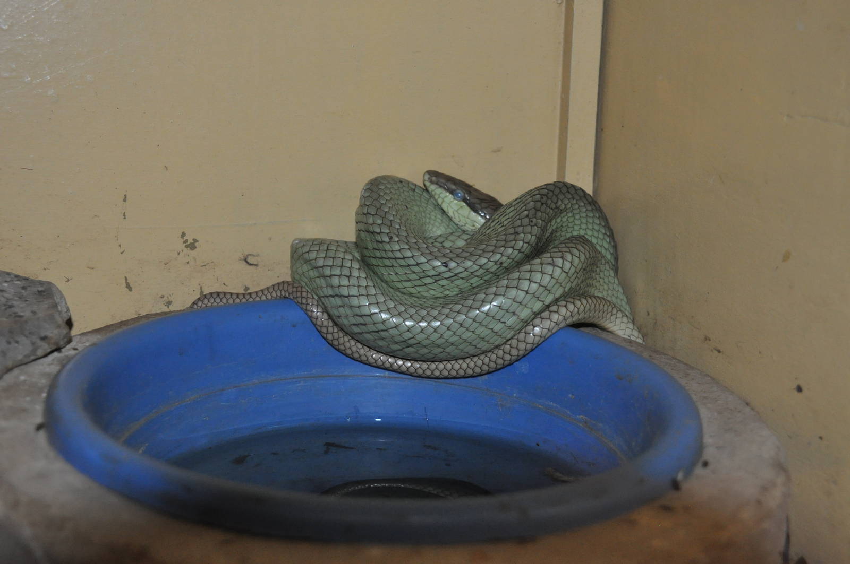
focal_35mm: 57
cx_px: 425
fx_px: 1344
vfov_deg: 23.7
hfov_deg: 35.1
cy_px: 282
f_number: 4.8
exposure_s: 1/60
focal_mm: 38
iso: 1250
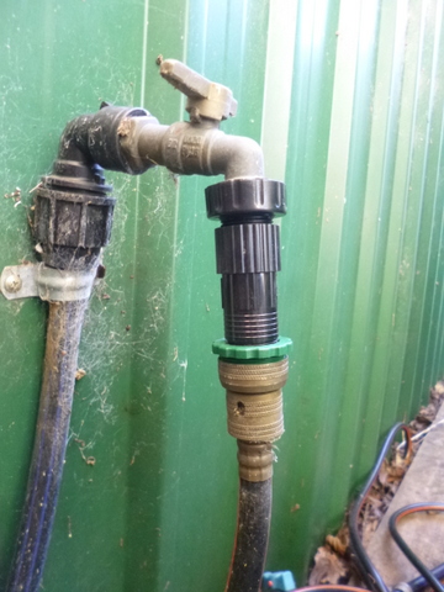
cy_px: 296
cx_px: 222
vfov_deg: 71.6
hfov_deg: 56.8
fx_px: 410
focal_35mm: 24
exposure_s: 1/25
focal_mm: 4.3
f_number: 2.5
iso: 400
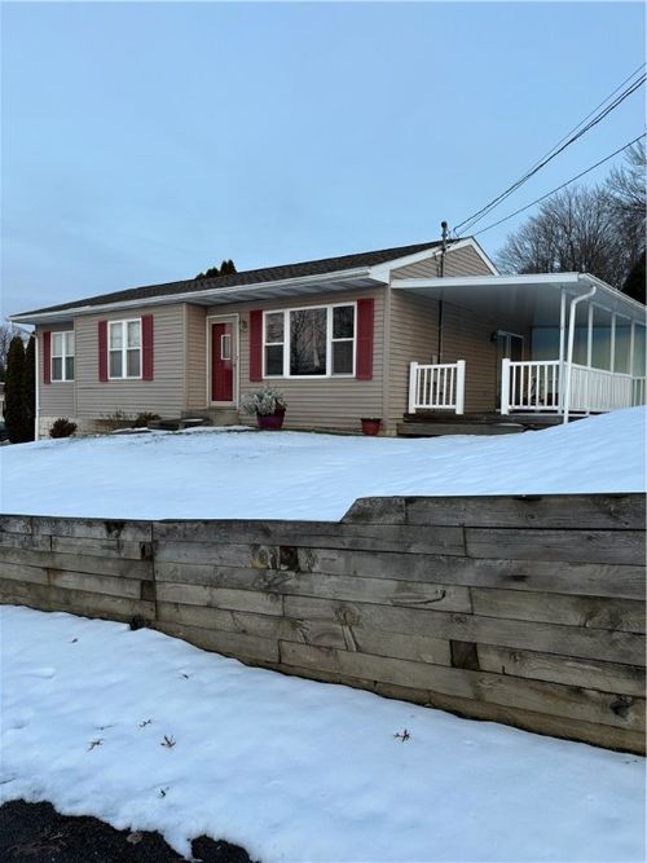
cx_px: 324
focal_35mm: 26
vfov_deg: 67.3
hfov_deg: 53.0
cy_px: 432
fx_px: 648
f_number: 1.6
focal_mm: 5.96
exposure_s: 1/122
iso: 80
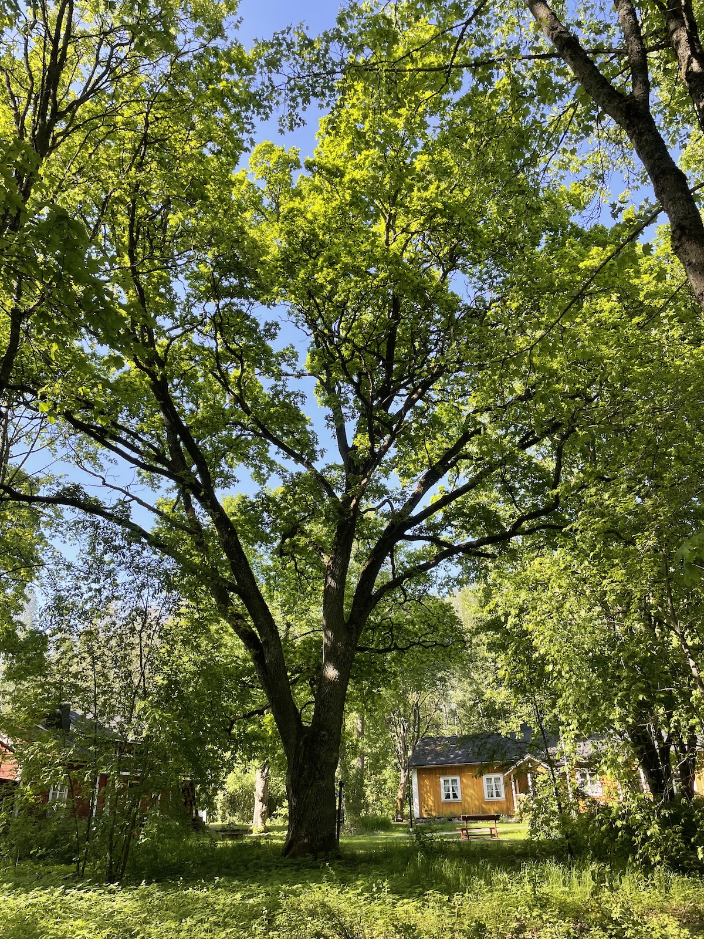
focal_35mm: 26
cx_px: 352
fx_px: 705
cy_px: 470
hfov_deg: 53.1
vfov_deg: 67.3
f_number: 1.6
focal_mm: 4.2
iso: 32
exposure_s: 1/435
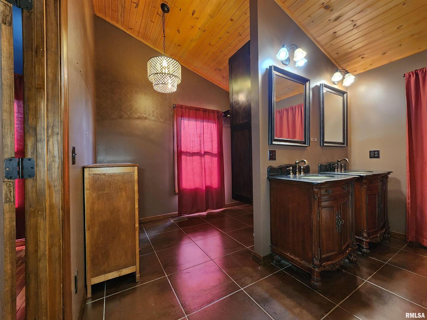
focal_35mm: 13
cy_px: 160
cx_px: 214
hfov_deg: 106.2
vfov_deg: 89.9
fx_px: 160
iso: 400
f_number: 2.2
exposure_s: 1/30
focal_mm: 2.2
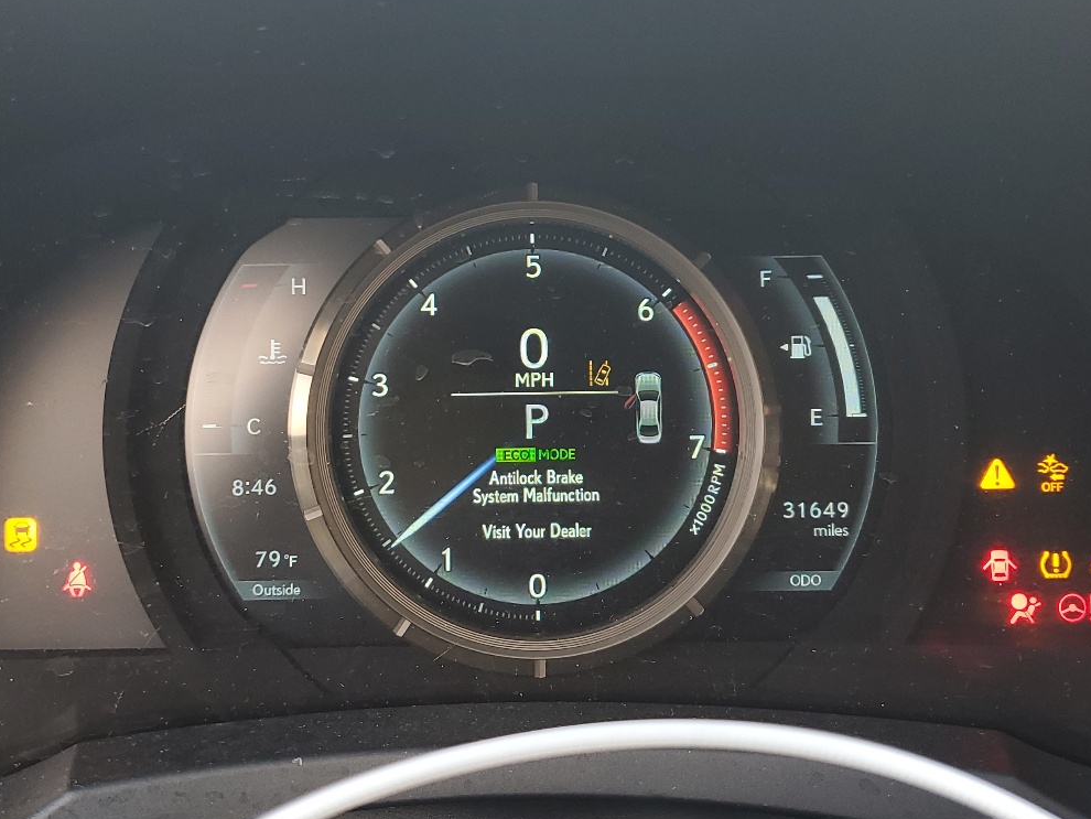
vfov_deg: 34.3
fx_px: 1324
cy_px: 330
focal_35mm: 42
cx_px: 539
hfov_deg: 44.8
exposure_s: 1/60.2
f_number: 1.5
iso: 56
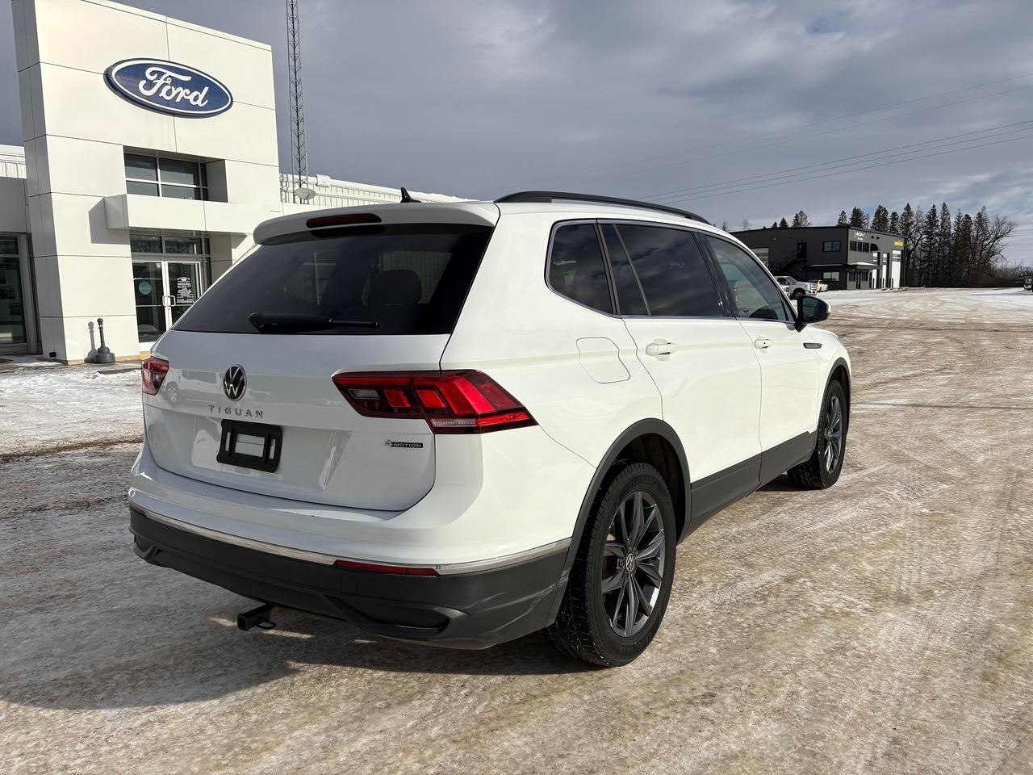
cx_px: 516
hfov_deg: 67.3
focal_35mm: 26
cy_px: 388
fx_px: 776
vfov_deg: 53.1
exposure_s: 1/10101
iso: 50
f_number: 1.6
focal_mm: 5.96
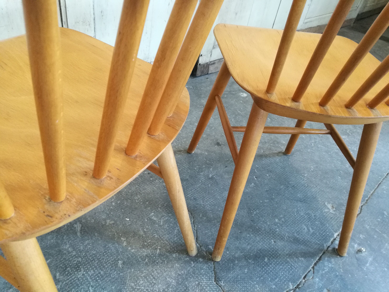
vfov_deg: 51.4
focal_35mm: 27
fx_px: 303
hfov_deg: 65.3
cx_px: 194
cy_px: 146
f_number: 2.2
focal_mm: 4.5
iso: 400
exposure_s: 1/33.3
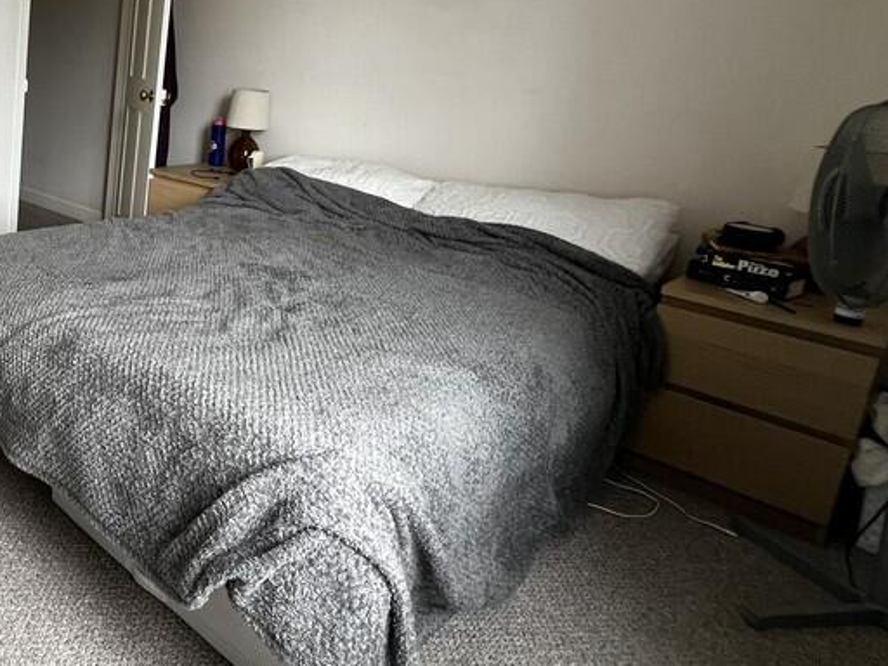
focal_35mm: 26
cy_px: 196
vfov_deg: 51.5
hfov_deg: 56.3
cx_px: 61
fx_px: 667
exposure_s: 1/99
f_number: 1.8
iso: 125
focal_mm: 1.57
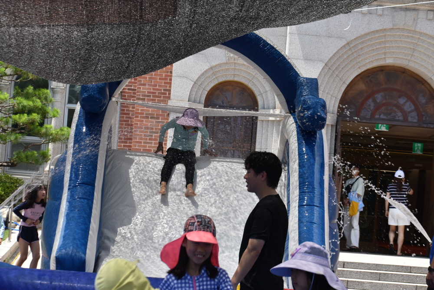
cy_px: 145
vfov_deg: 11.7
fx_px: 1411
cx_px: 217
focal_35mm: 117
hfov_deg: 17.5
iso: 200
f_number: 8
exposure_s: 1/250
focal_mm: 78
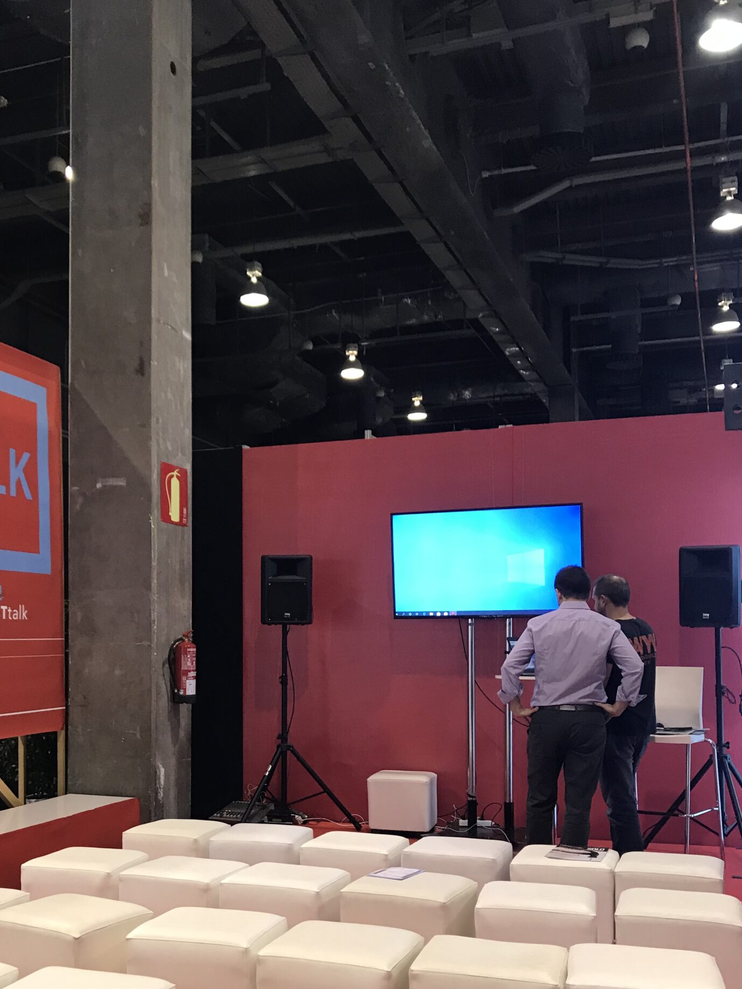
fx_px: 1115
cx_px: 246
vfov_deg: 47.4
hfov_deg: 36.4
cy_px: 620
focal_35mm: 39
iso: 40
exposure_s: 1/17
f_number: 1.8
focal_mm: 3.99
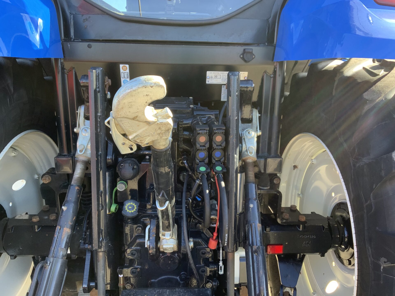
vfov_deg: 48.2
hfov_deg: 61.7
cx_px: 198
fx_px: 331
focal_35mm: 29
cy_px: 148
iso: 25
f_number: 1.8
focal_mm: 3
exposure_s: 1/122
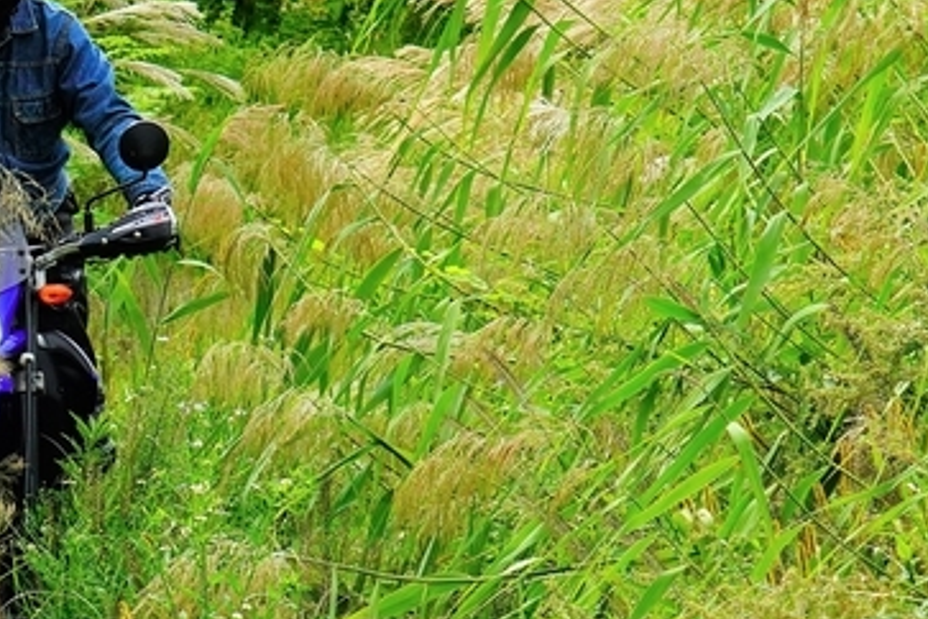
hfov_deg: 17.1
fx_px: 3067
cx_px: 258
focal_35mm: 119
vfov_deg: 11.4
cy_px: 35
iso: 400
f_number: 8
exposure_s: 1/500
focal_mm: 54
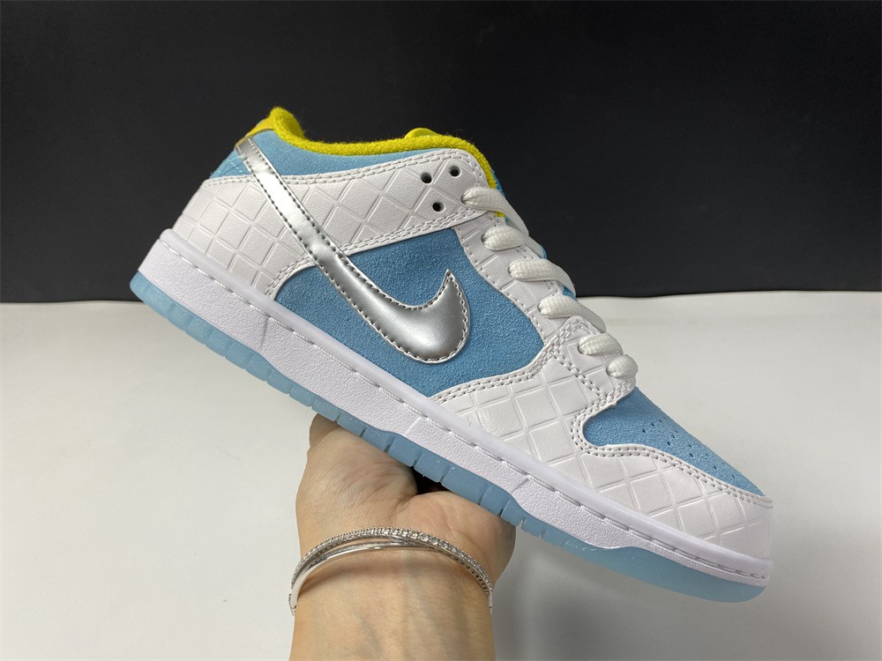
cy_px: 330
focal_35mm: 26
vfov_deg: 53.1
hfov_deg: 67.3
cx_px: 441
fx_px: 662
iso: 40
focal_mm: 4.25
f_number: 1.8
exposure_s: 1/100
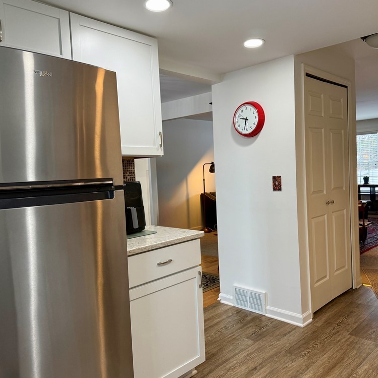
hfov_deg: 55.6
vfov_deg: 55.6
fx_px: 358
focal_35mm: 29
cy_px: 190
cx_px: 201
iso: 100
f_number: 1.78
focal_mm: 6.76
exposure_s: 1/60
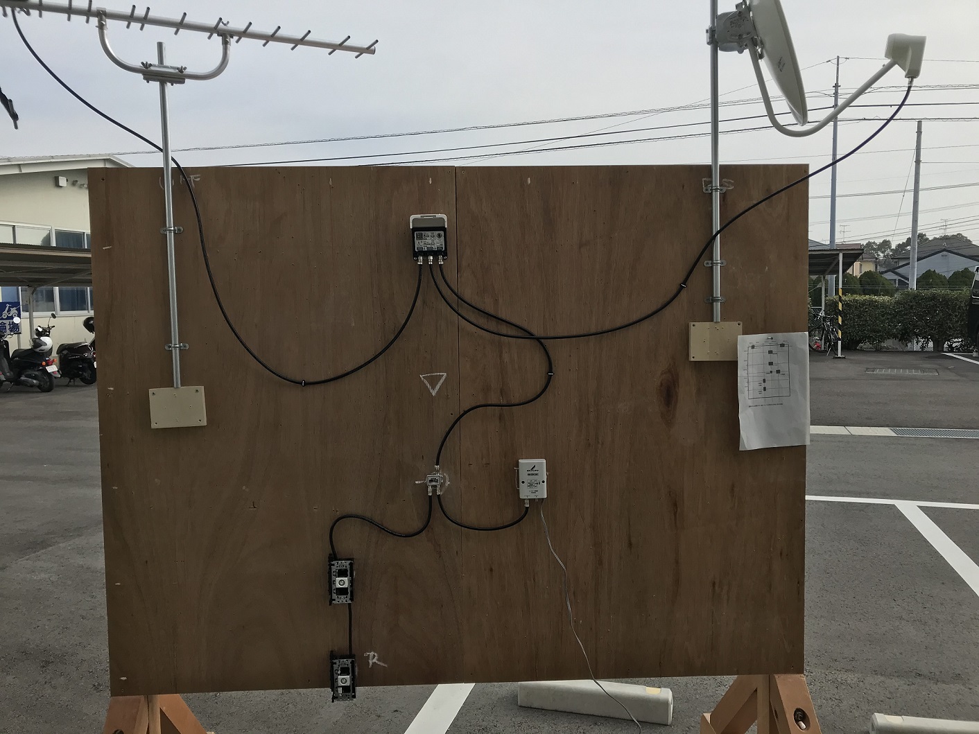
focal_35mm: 28
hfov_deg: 63.4
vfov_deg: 49.7
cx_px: 490
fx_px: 792
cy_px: 367
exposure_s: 1/1623
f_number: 1.8
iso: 20
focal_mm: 3.99
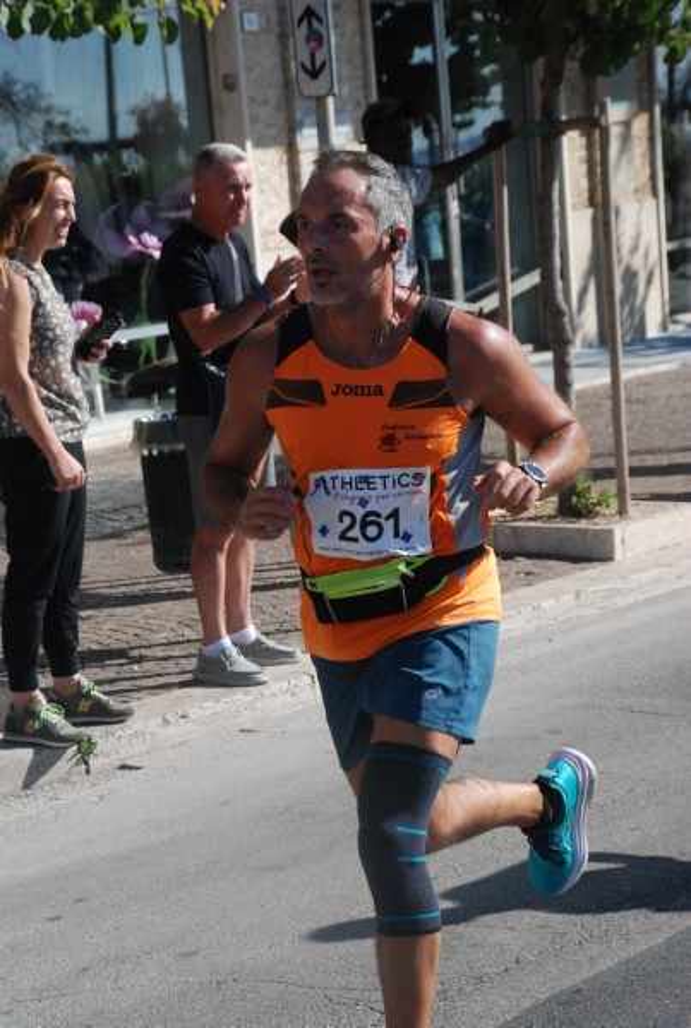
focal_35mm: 105
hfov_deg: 13.1
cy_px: 514
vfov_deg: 19.4
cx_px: 346
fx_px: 3007
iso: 1000
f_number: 7.1
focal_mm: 70
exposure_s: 1/2000
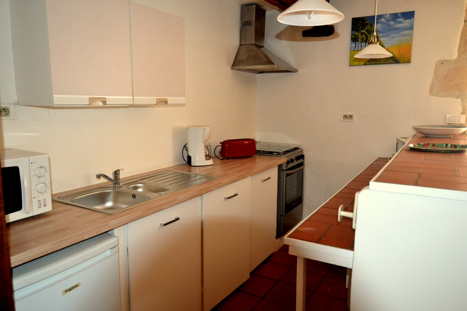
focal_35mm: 26
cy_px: 156
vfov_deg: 50.4
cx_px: 234
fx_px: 331
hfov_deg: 70.4
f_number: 4
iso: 2200
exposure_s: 1/60
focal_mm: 17
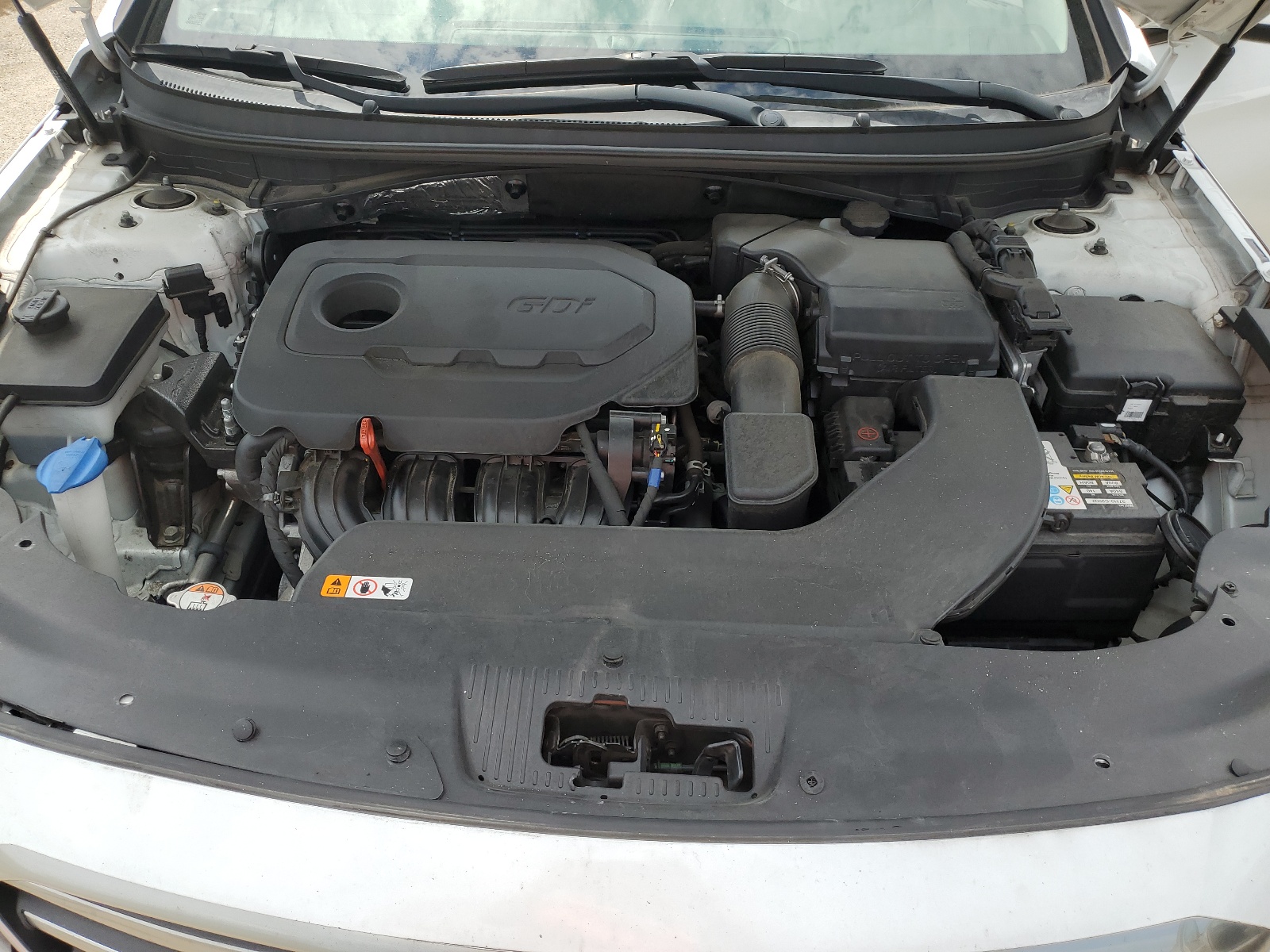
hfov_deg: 67.3
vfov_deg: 53.1
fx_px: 954
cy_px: 476
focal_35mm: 26
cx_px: 635
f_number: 1.5
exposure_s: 1/1667
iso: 50
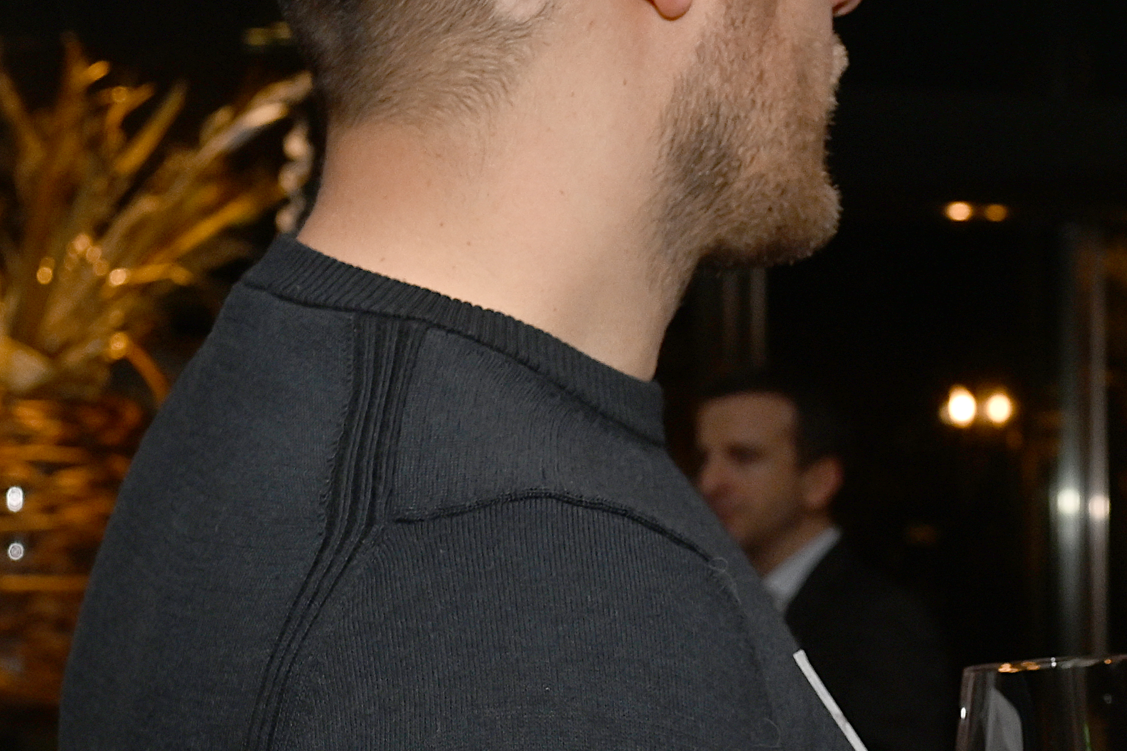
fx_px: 8234
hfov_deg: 7.8
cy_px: 739
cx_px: 1211
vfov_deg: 5.2
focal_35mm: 263
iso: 640
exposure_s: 1/60
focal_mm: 70
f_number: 6.3
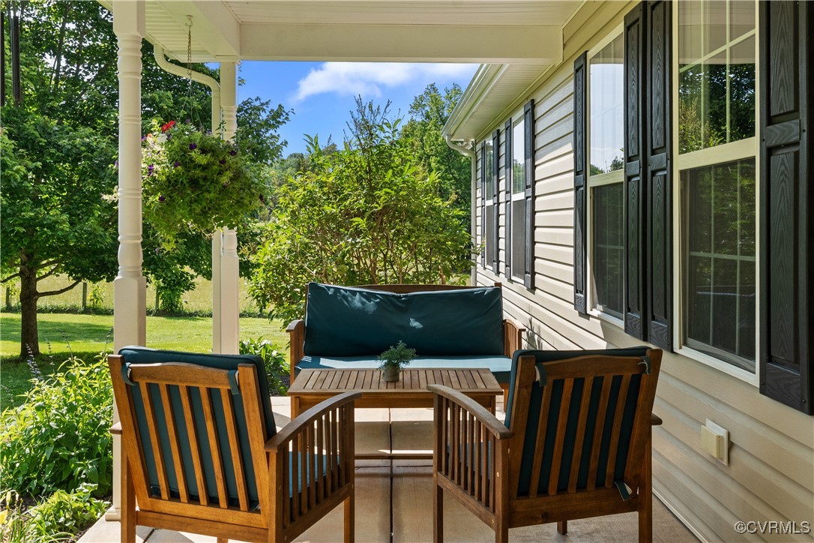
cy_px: 272
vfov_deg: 38.9
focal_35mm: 34
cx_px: 407
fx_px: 769
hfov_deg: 55.8
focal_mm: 23
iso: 1250
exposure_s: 1/125
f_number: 9
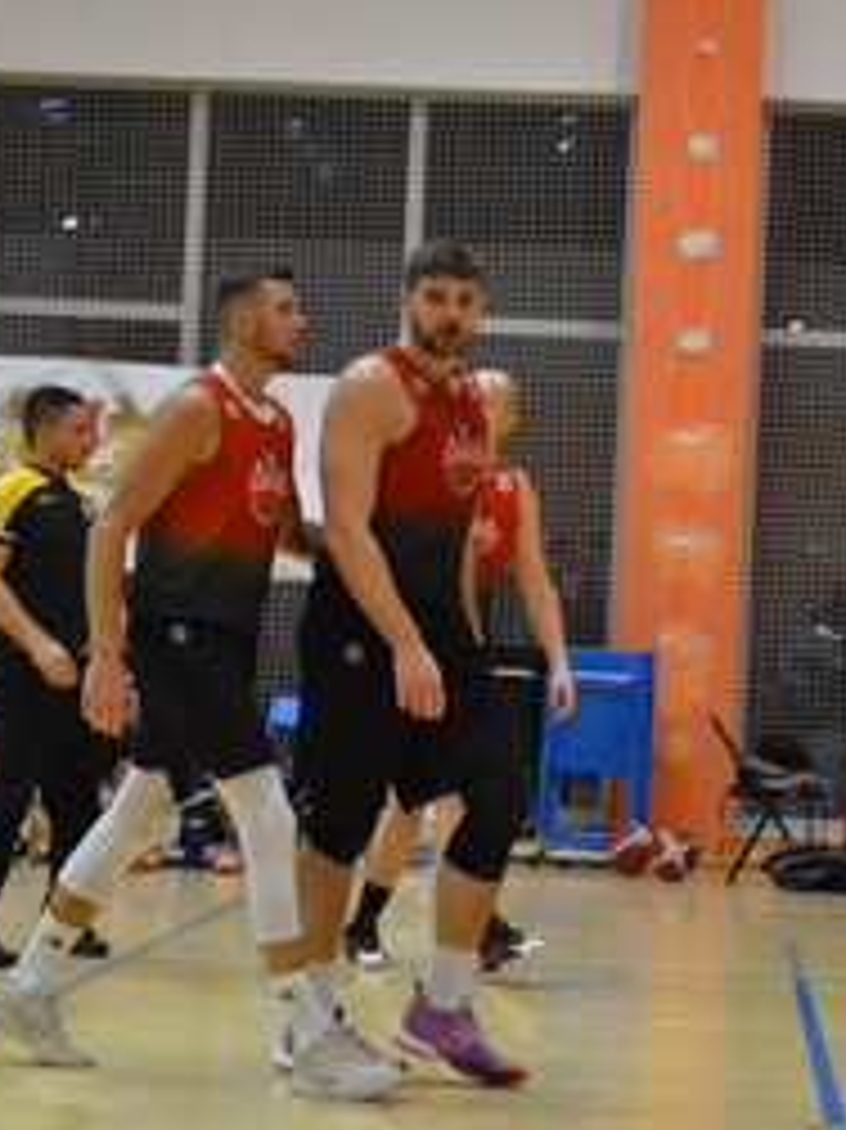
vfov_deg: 14.6
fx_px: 4397
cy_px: 626
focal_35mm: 135
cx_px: 459
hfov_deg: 11.0
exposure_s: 1/160
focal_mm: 55
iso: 3200
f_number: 5.6
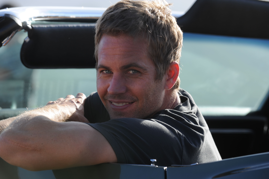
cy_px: 90
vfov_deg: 7.6
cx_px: 134
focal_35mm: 180
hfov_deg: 11.4
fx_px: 1344
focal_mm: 180
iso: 200
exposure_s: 1/250
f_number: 8
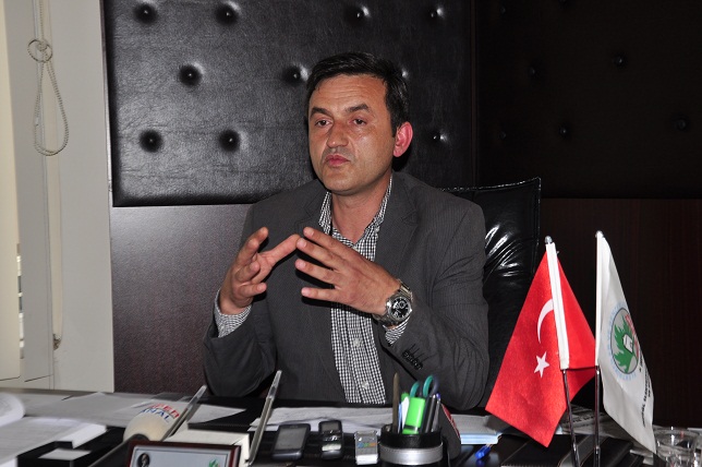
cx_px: 351
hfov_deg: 33.4
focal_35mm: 60
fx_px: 1169
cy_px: 234
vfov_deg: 22.6
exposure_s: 1/200
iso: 200
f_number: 4.5
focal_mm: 40
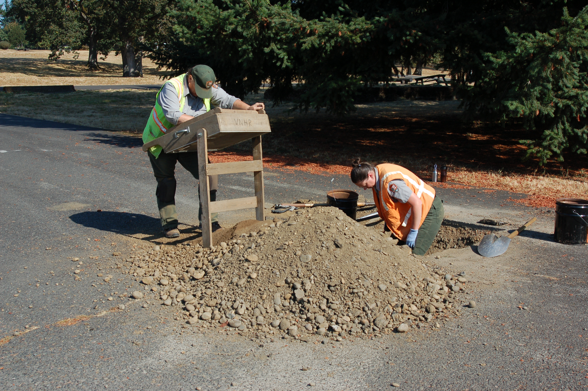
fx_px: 685
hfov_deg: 46.4
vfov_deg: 31.8
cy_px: 196
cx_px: 294
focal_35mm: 42
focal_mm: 28
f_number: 9
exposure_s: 1/320
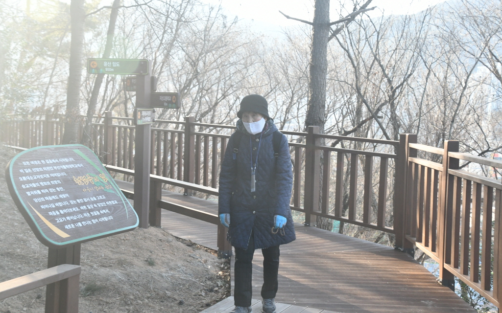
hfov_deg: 37.5
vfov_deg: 24.0
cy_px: 149
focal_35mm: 54
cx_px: 255
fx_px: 739
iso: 1000
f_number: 7.1
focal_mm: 35
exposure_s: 1/200
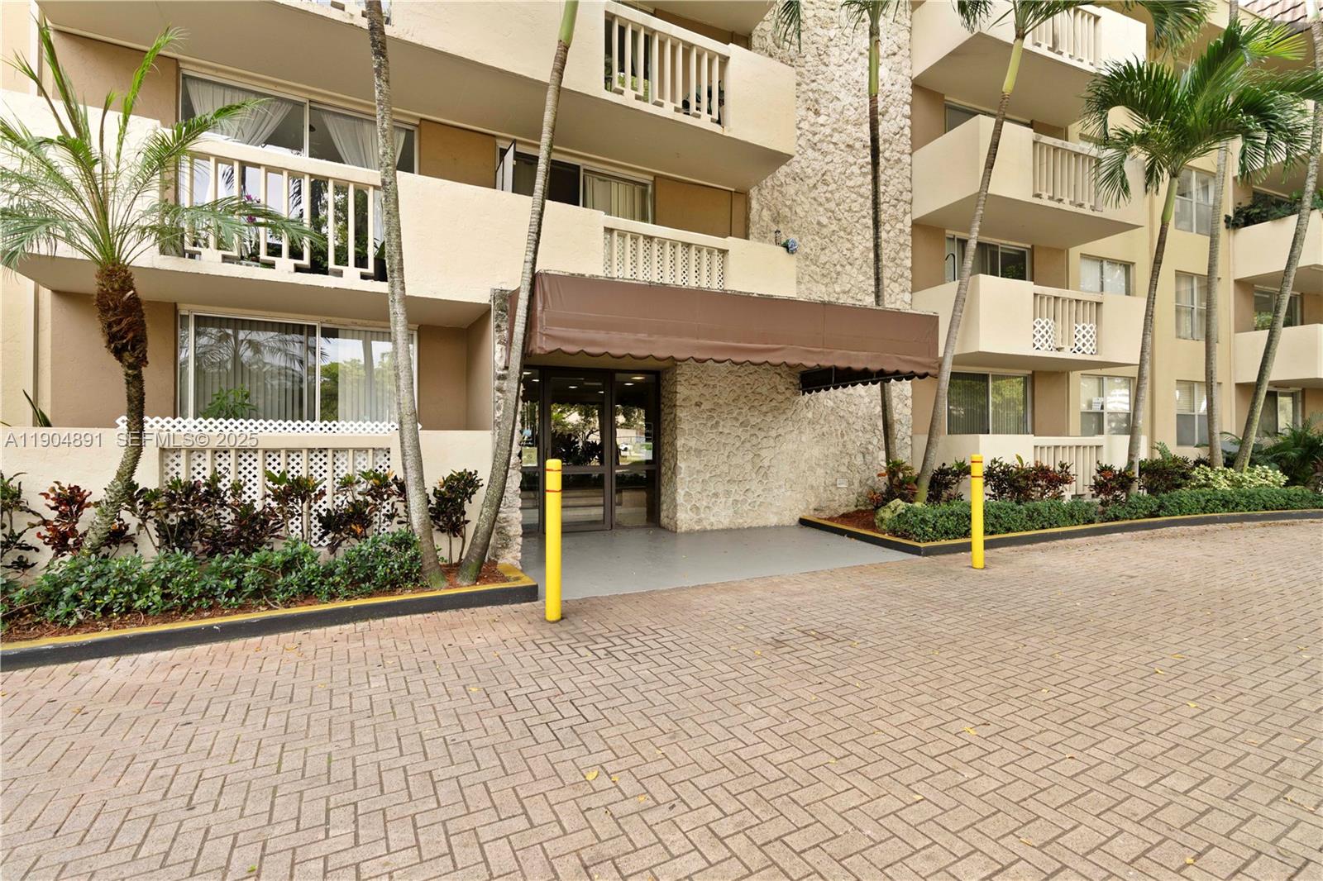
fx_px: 588
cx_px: 662
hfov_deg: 96.7
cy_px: 440
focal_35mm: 16
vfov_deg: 73.7
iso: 100
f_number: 4.5
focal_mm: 16
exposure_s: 1/200
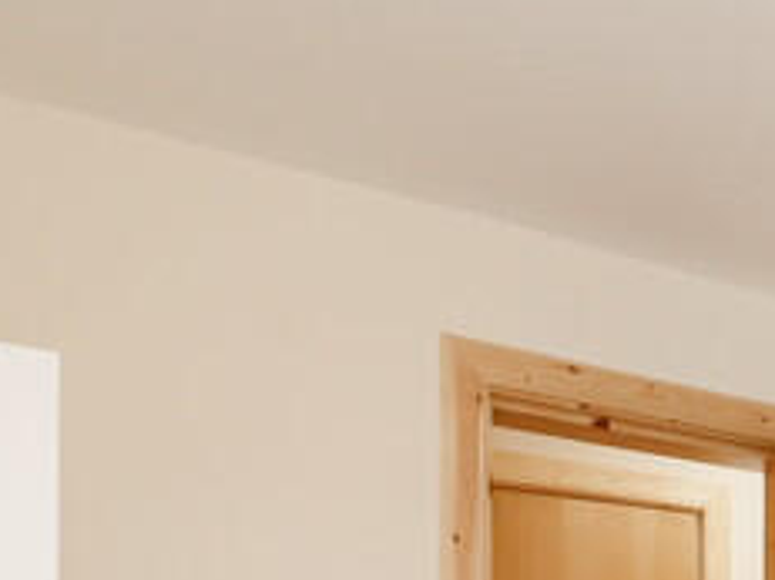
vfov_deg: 20.5
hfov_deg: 25.5
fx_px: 1387
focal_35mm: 62
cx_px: 1084
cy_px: 848
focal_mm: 7
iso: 400
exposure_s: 1/60
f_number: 4
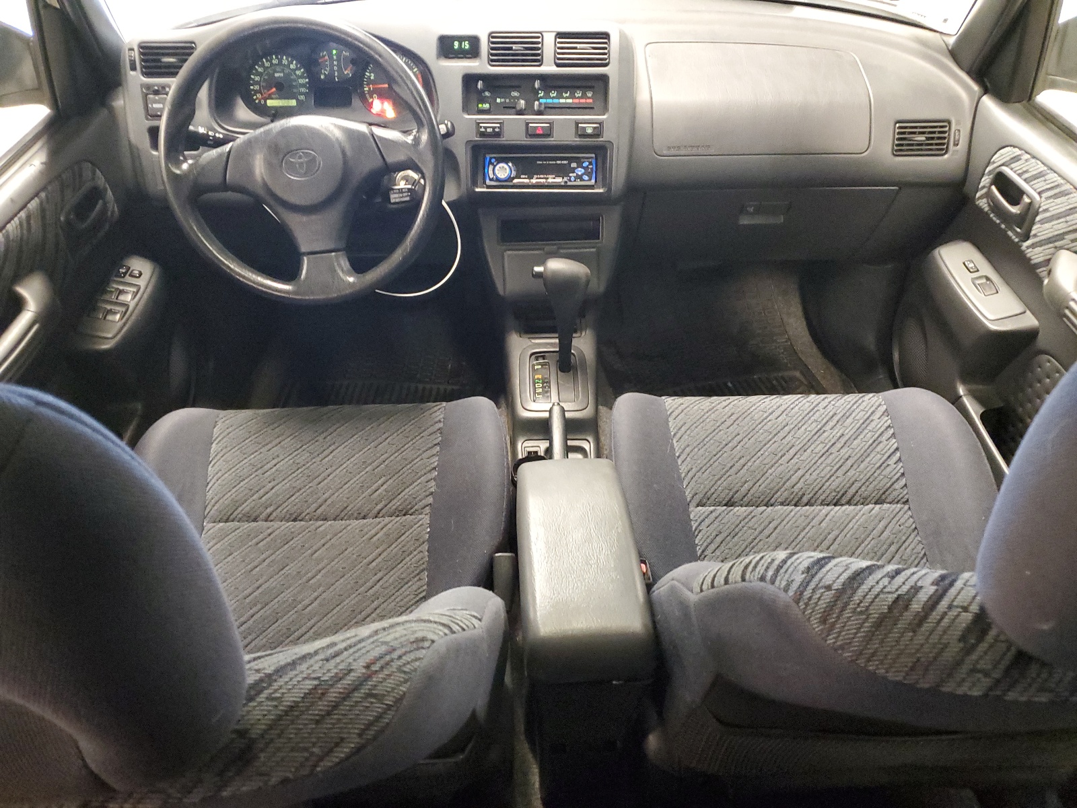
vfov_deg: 53.1
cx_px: 538
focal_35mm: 26
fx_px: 809
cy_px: 404
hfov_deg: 67.3
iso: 593
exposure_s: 1/15
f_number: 1.5
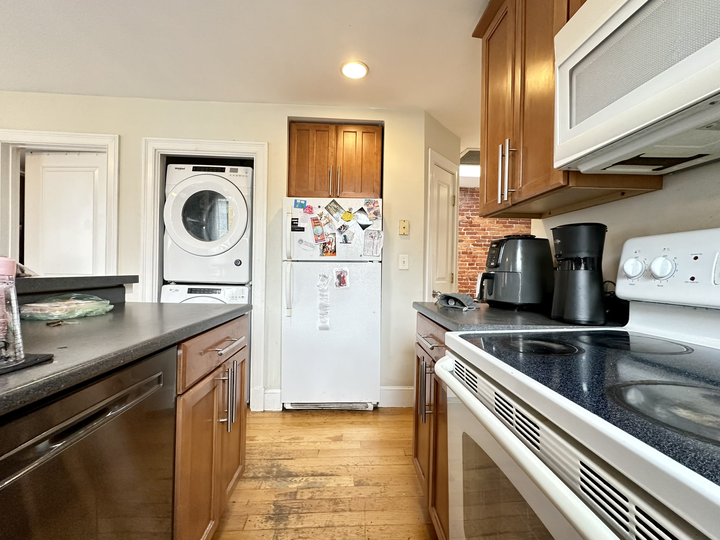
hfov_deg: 102.1
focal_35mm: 14
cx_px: 360
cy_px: 270
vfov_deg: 85.7
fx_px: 291
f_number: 2.2
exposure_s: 1/60
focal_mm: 2.22
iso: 250
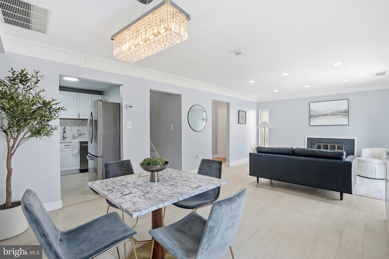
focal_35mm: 16
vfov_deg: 73.7
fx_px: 173
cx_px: 194
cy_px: 130
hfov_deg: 96.7
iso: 400
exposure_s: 1/100
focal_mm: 16
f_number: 8
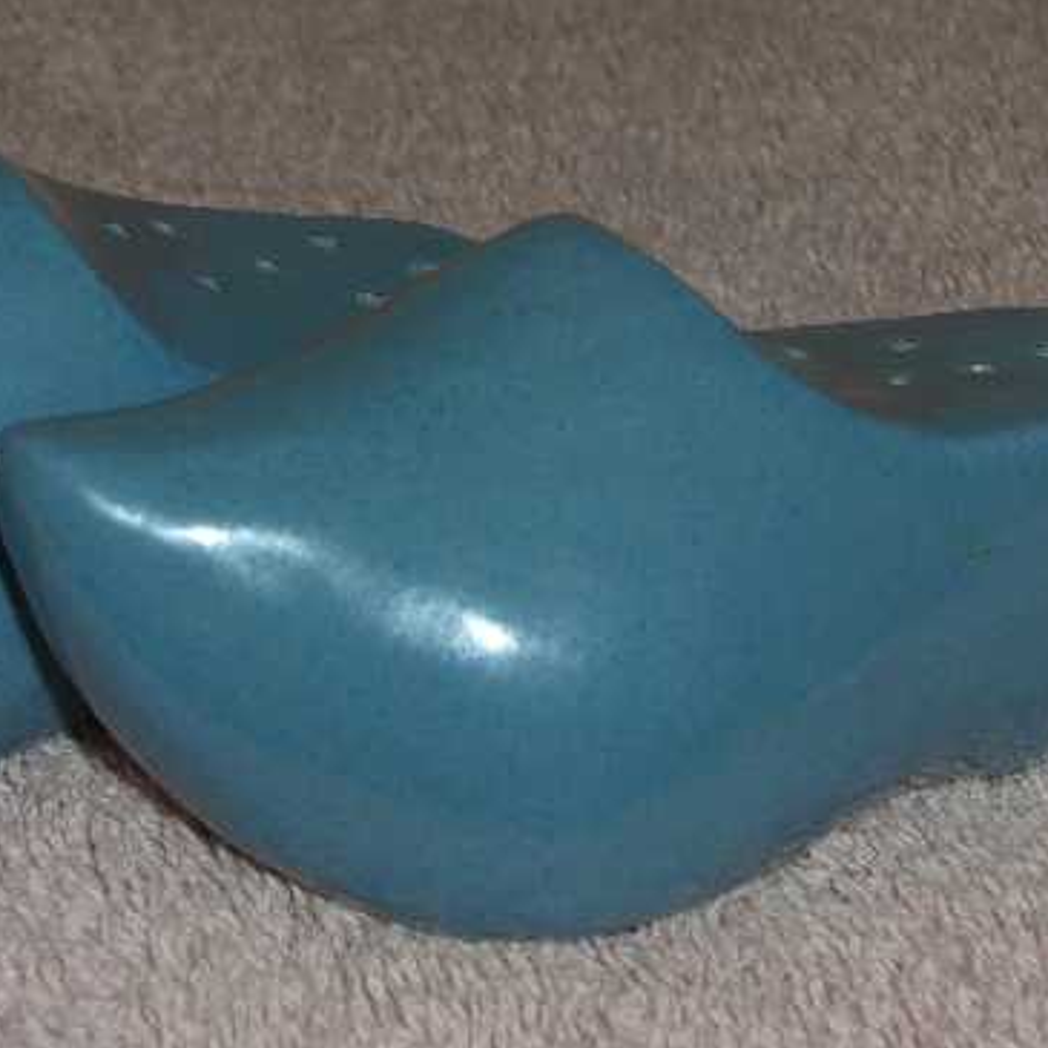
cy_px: 500
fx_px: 4932
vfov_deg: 12.1
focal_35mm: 144
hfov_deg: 12.1
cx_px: 301
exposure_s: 1/30
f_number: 9.6
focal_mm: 19.4
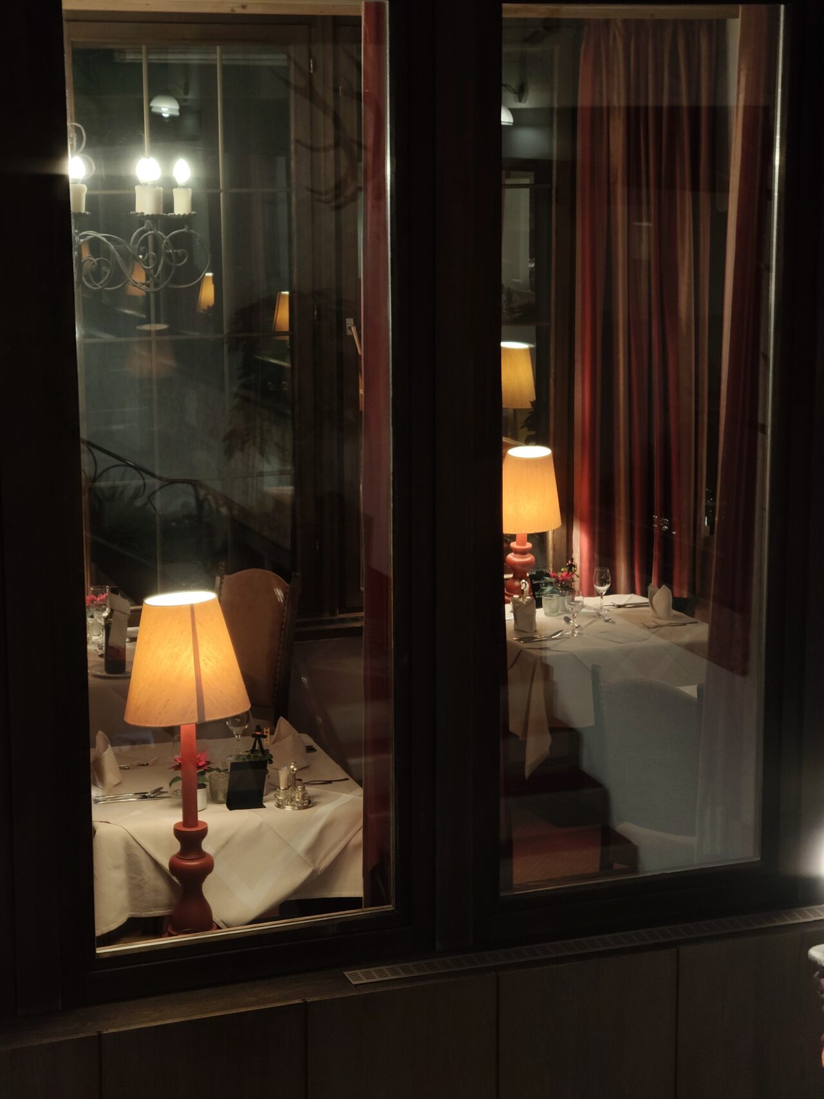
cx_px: 412
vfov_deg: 27.8
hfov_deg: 21.0
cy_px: 550
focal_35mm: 70
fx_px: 2222
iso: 304
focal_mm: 13.3
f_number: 2.55
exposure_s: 1/33.3
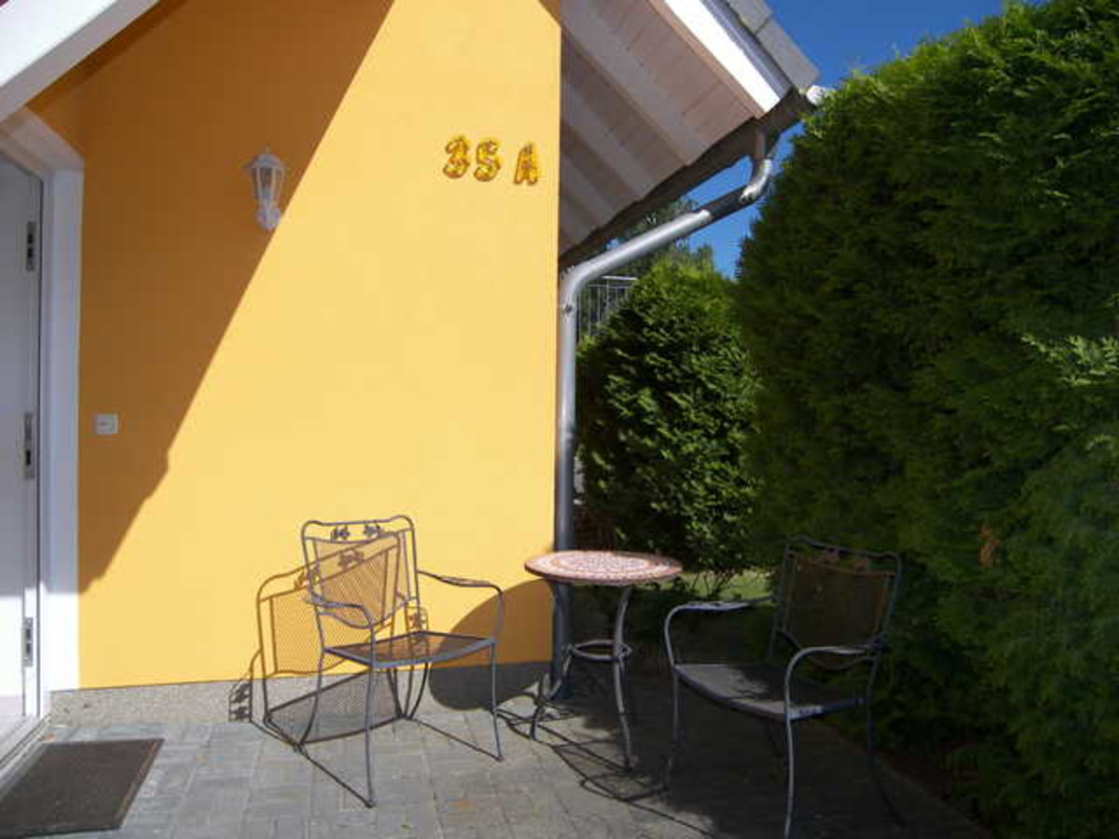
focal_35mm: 24
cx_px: 560
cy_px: 420
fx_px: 776
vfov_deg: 56.8
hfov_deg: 71.6
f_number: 2.8
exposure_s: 1/1250
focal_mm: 5
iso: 50
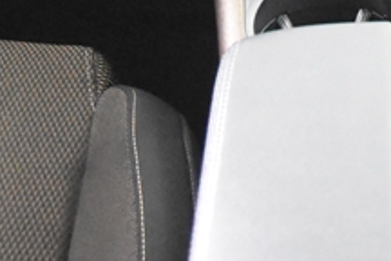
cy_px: -293
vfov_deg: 9.0
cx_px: 353
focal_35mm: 142
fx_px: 1542
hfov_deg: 14.3
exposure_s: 1/30
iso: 11400
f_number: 2.8
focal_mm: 20
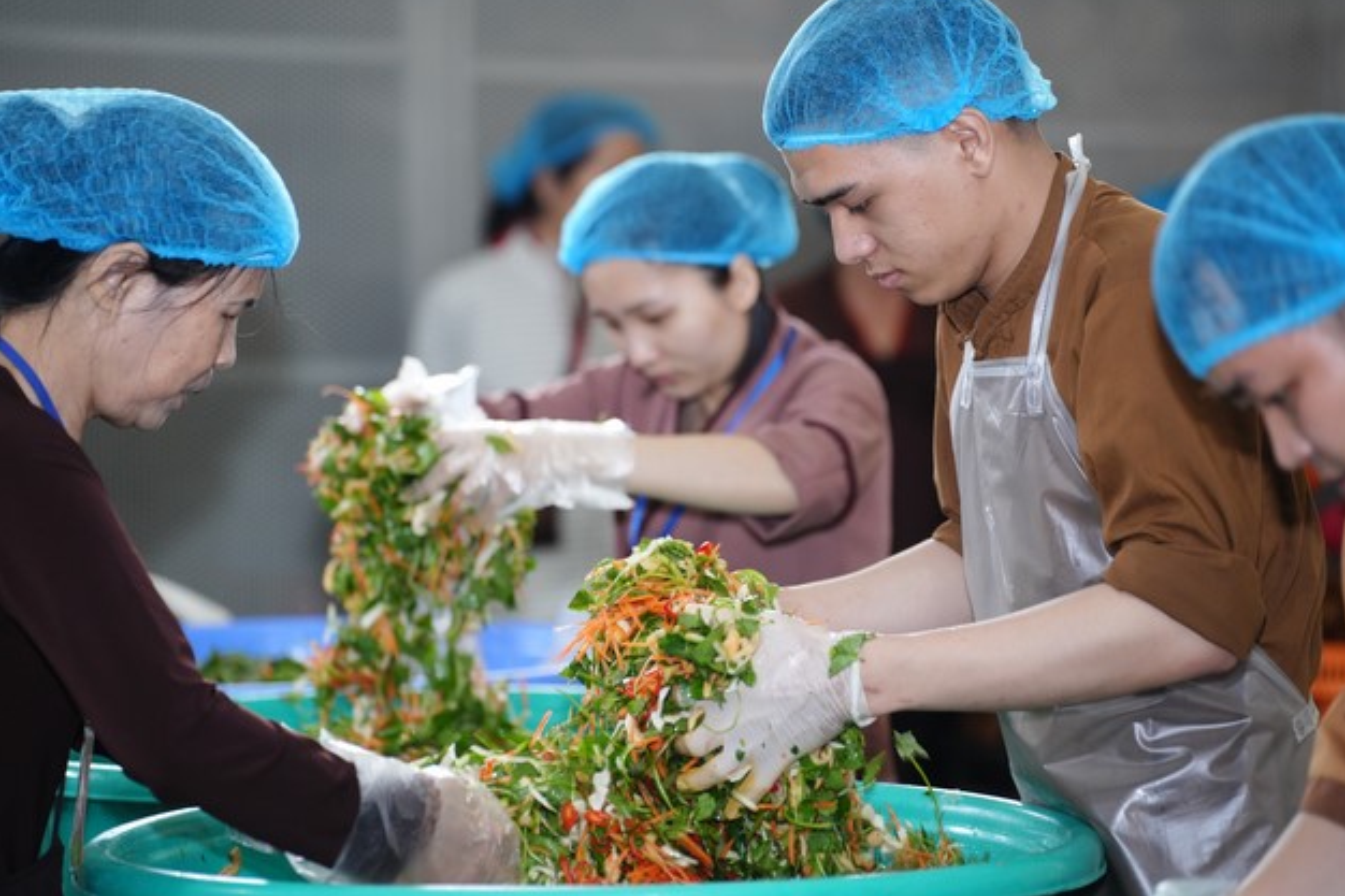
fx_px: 5005
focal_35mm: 134
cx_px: 662
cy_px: 437
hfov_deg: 15.3
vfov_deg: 10.2
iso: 2000
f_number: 2.8
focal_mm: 129
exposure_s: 1/250
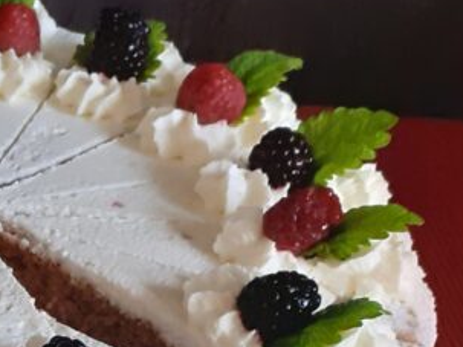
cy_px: 524
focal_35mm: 99
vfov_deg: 14.0
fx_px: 1324
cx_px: -60
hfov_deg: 19.0
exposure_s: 1/50
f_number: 1.9
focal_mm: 3.6
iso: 160
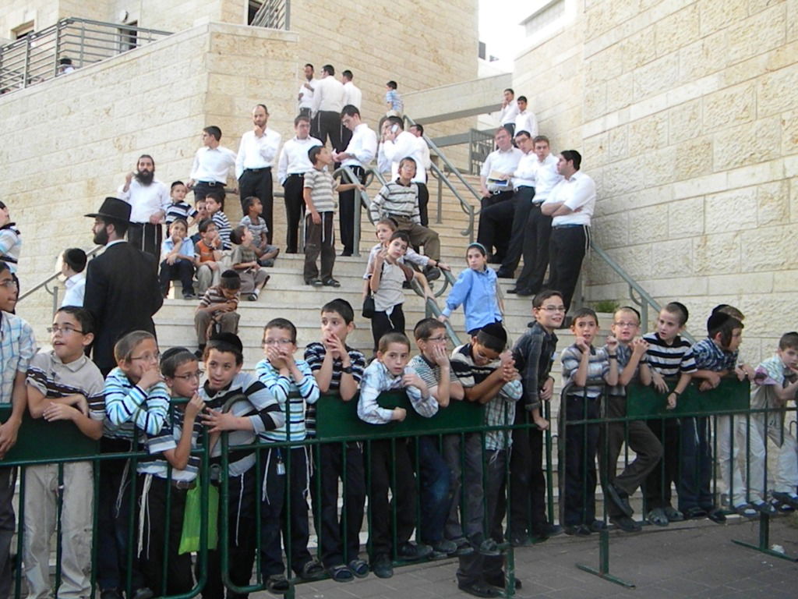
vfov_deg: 39.7
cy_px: 300
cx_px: 399
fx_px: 830
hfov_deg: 51.4
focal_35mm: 36
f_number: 3.7
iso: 720
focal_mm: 6.4
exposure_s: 1/156
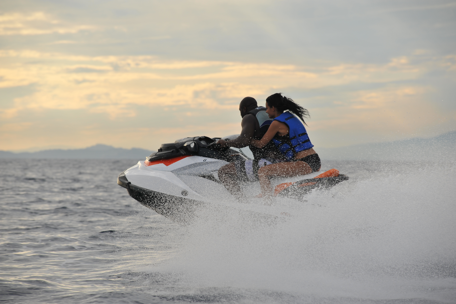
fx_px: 2532
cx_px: 228
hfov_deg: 10.3
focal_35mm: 200
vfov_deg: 6.9
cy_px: 152
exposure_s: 1/1000
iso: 400
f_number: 8
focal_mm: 200
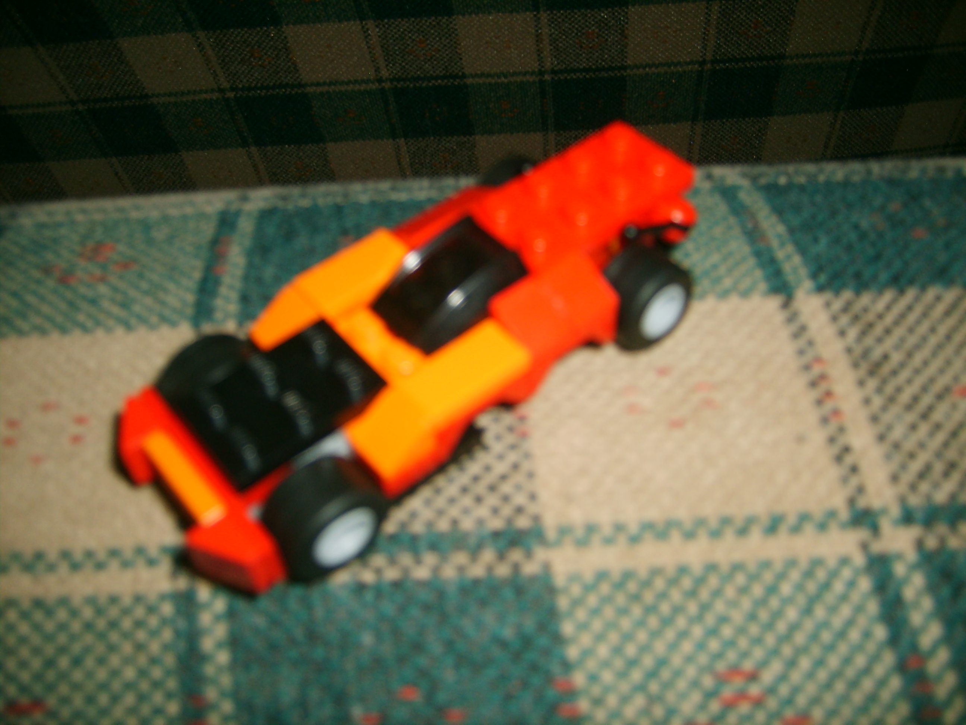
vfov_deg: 40.7
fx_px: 977
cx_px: 483
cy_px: 362
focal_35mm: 35
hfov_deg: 52.6
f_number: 2.8
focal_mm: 5.8
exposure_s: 1/30
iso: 100
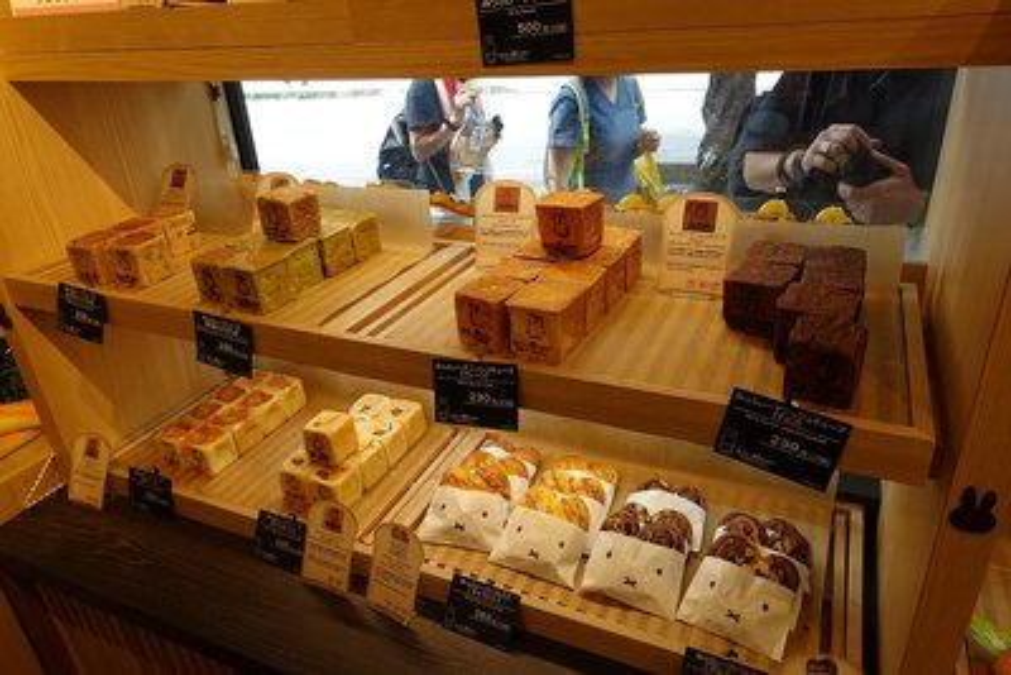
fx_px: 674
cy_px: 338
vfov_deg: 53.2
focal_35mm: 24
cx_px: 506
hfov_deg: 73.7
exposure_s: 1/80
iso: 125
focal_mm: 8.8
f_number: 4
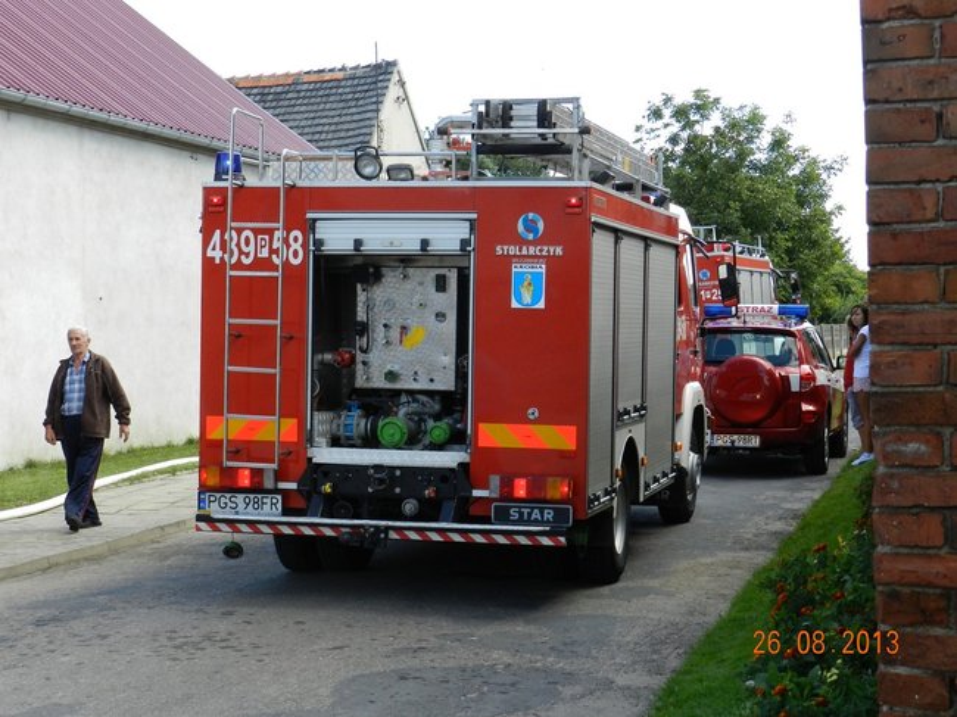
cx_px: 478
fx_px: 1879
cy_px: 358
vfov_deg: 21.6
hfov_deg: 28.6
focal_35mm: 68
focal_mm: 12.1
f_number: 4.7
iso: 220
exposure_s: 1/320
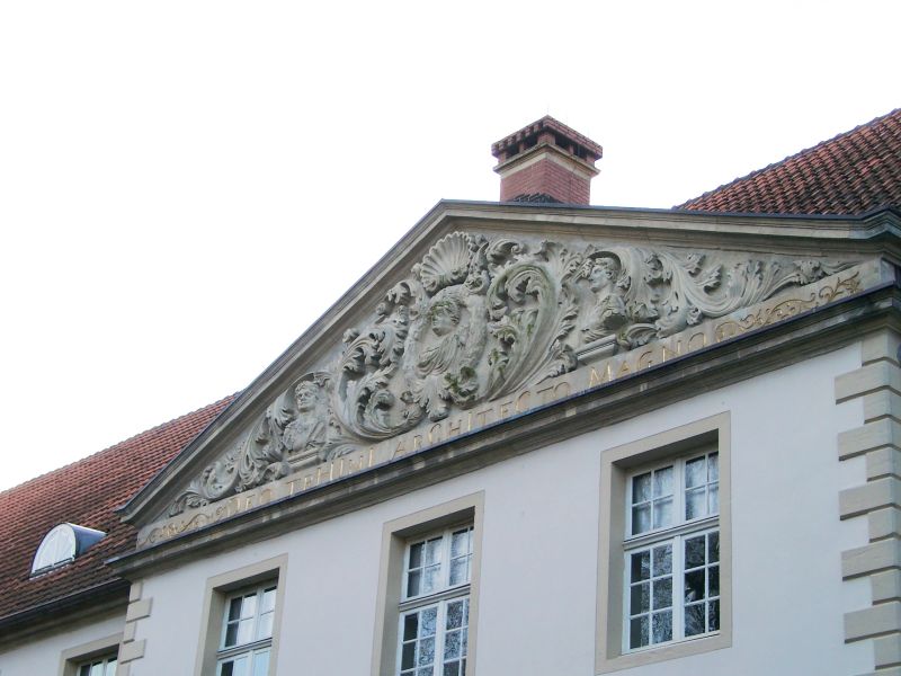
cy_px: 338
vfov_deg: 21.3
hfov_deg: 28.2
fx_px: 1796
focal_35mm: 69
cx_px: 450
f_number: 2.8
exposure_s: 1/235
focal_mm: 14.22
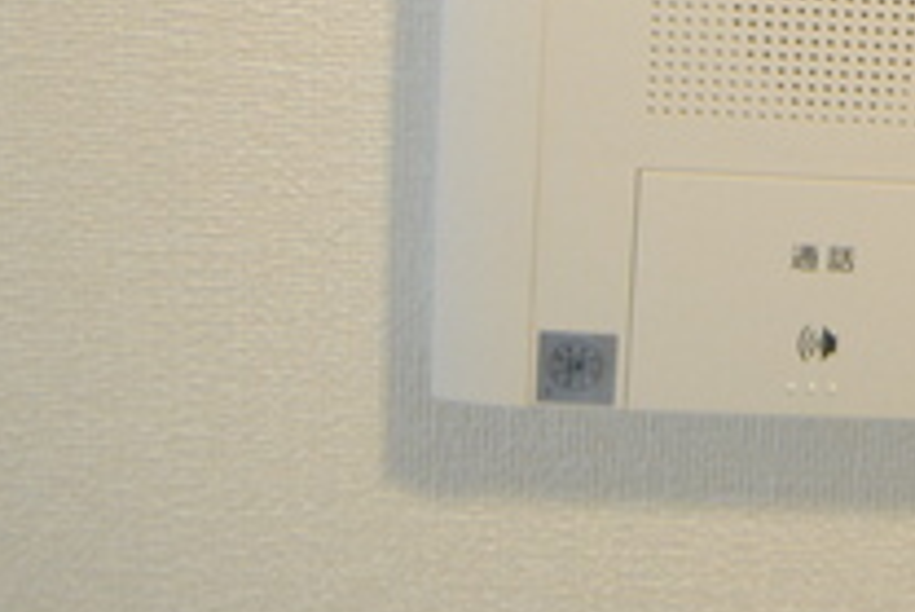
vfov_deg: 27.6
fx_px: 941
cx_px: 941
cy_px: -251
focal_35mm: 37
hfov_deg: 43.4
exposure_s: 1/30
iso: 1400
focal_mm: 8
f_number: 4.5
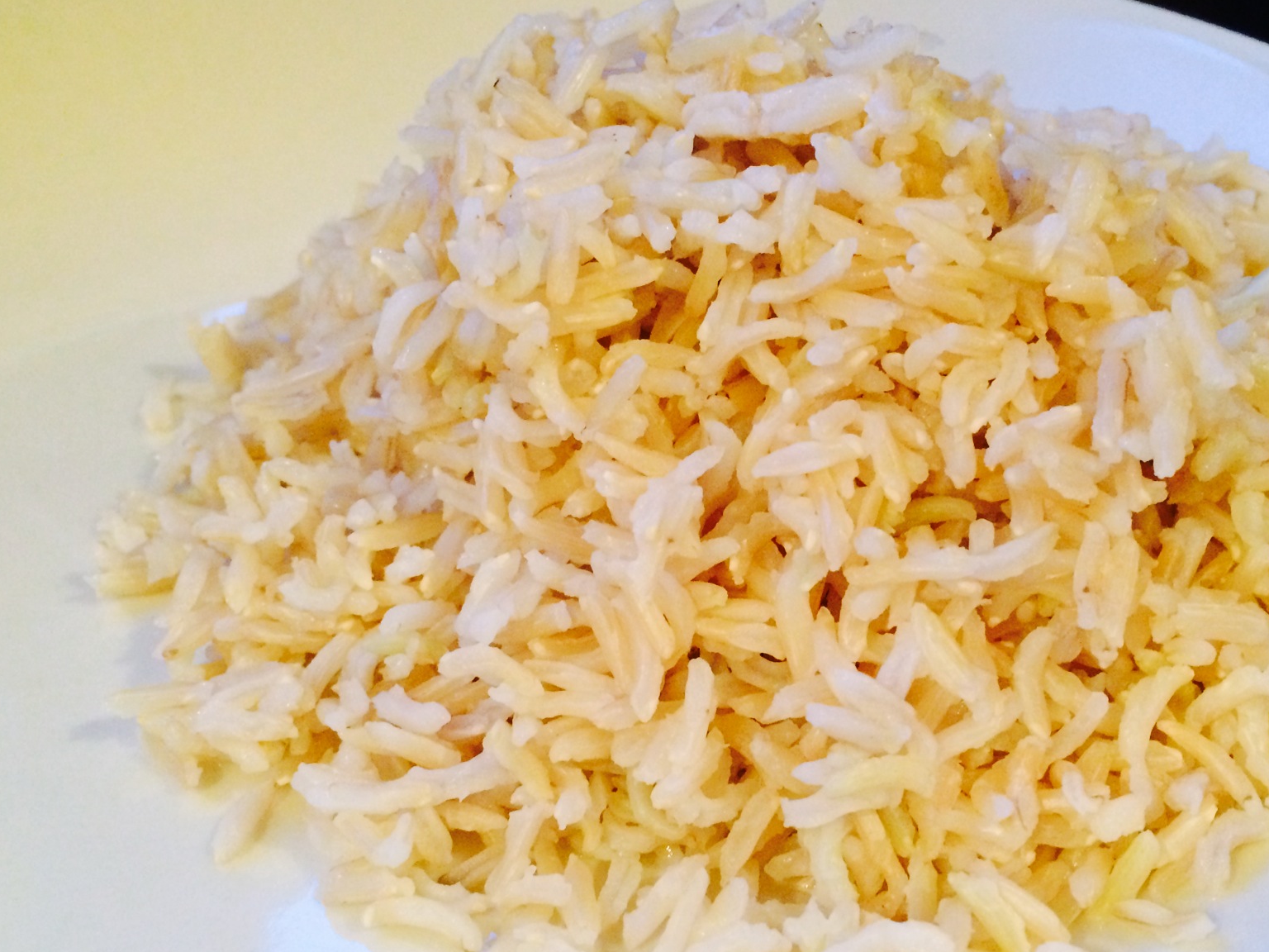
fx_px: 1466
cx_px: 748
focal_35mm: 40
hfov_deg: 46.6
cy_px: 524
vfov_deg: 35.9
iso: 320
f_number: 2.2
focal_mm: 4.12
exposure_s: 1/20
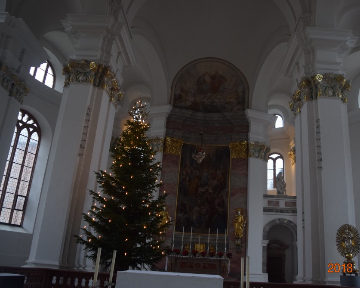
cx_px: 212
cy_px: 143
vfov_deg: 47.1
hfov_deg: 56.8
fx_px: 330
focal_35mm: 31
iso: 1000
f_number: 3.5
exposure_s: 1/60
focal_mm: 18
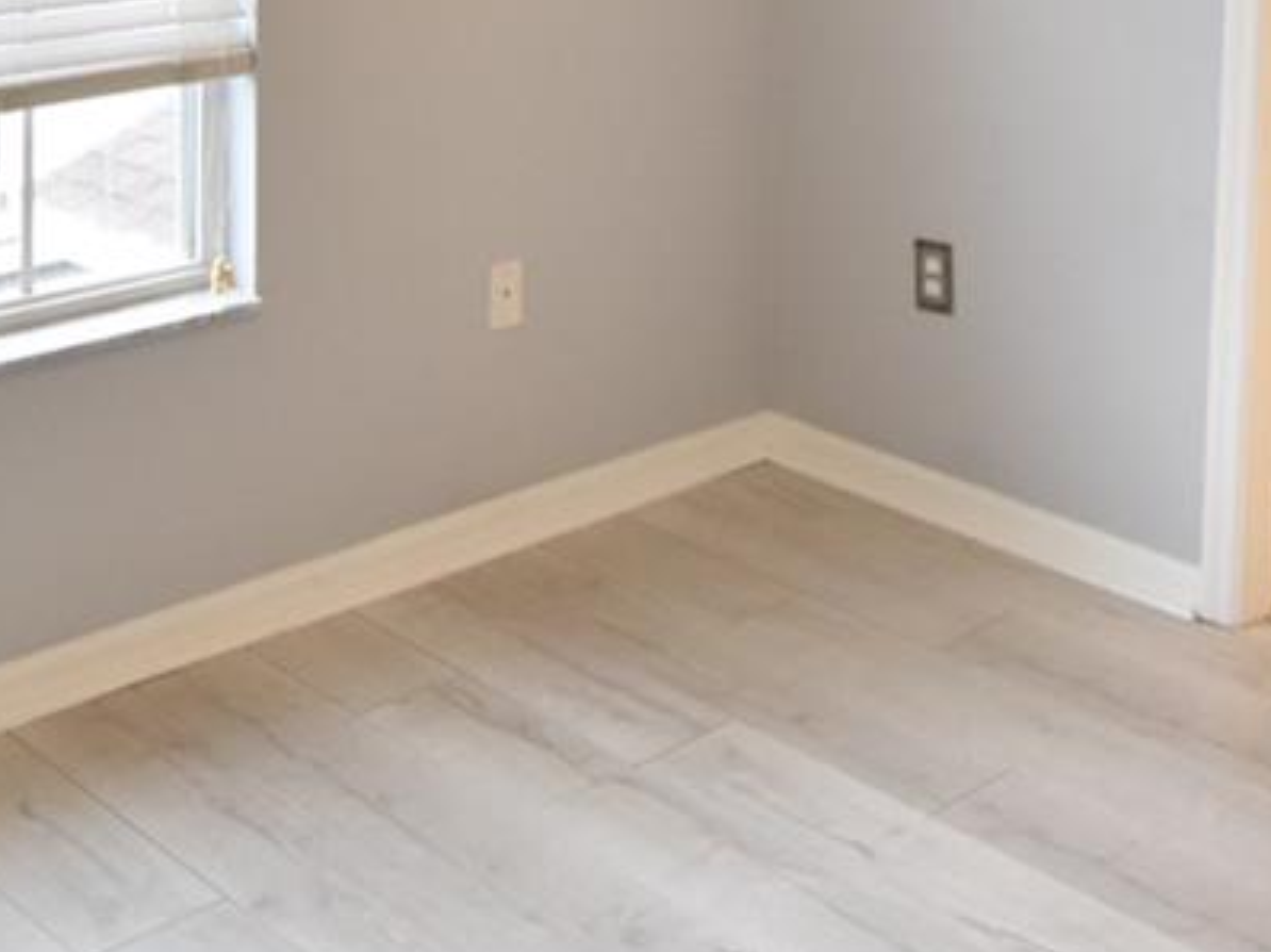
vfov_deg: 22.9
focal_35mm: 58
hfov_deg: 33.1
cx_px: 798
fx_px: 2128
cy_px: -217
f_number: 3.5
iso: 800
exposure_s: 1/125
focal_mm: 10
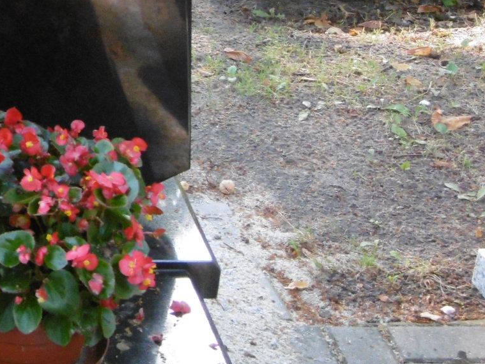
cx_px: -118
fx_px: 1625
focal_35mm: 116
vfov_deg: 12.5
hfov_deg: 16.2
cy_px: -54
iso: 320
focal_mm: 7.7
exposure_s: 1/60
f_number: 3.8
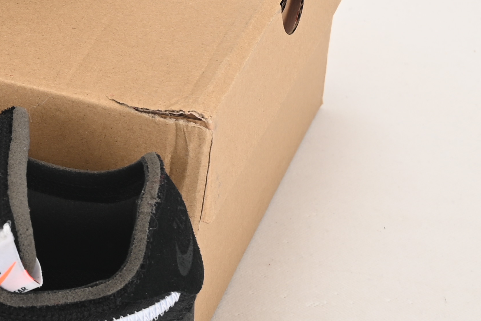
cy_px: 18
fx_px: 2166
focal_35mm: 162
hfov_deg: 12.3
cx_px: -154
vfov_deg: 8.4
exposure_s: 1/200
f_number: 11
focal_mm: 45
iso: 100
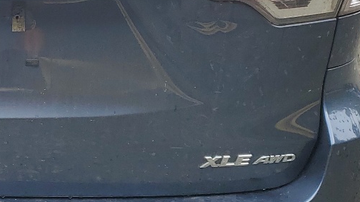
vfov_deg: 13.4
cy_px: 55
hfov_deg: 22.3
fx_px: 859
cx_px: -44
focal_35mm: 90
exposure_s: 1/833
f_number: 1.5
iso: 50
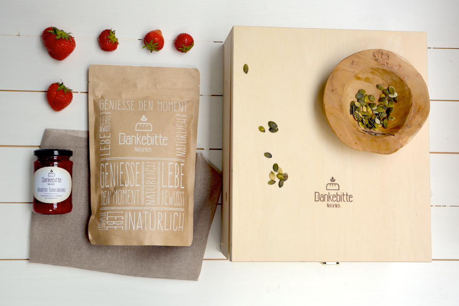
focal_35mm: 42
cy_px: 153
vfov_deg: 31.9
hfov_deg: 46.4
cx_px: 230
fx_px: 536
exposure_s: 1/125
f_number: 5.6
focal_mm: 28
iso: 320
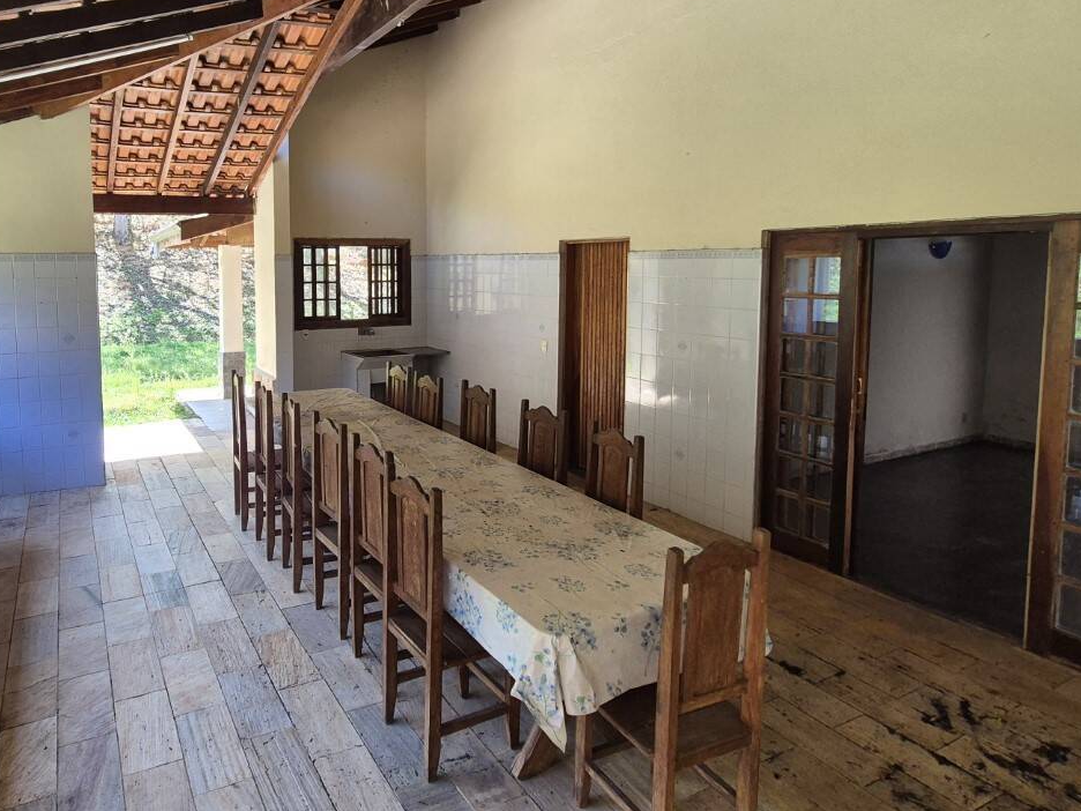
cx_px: 373
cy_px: 310
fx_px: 625
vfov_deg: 65.1
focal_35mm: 20
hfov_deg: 79.4
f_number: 2.2
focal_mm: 2.2
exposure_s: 1/120
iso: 80
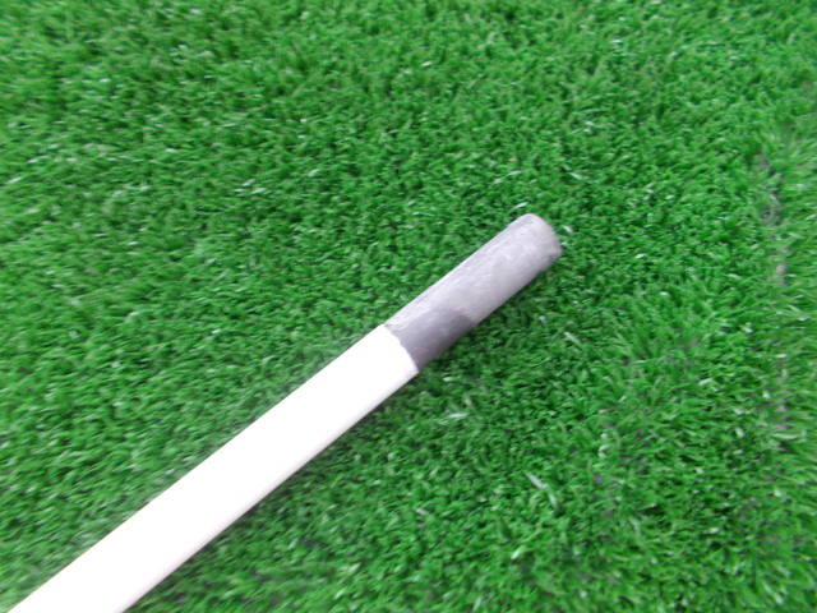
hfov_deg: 67.3
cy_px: 306
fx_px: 614
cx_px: 408
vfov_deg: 53.1
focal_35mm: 26
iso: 200
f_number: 3.2
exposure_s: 1/10
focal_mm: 4.6
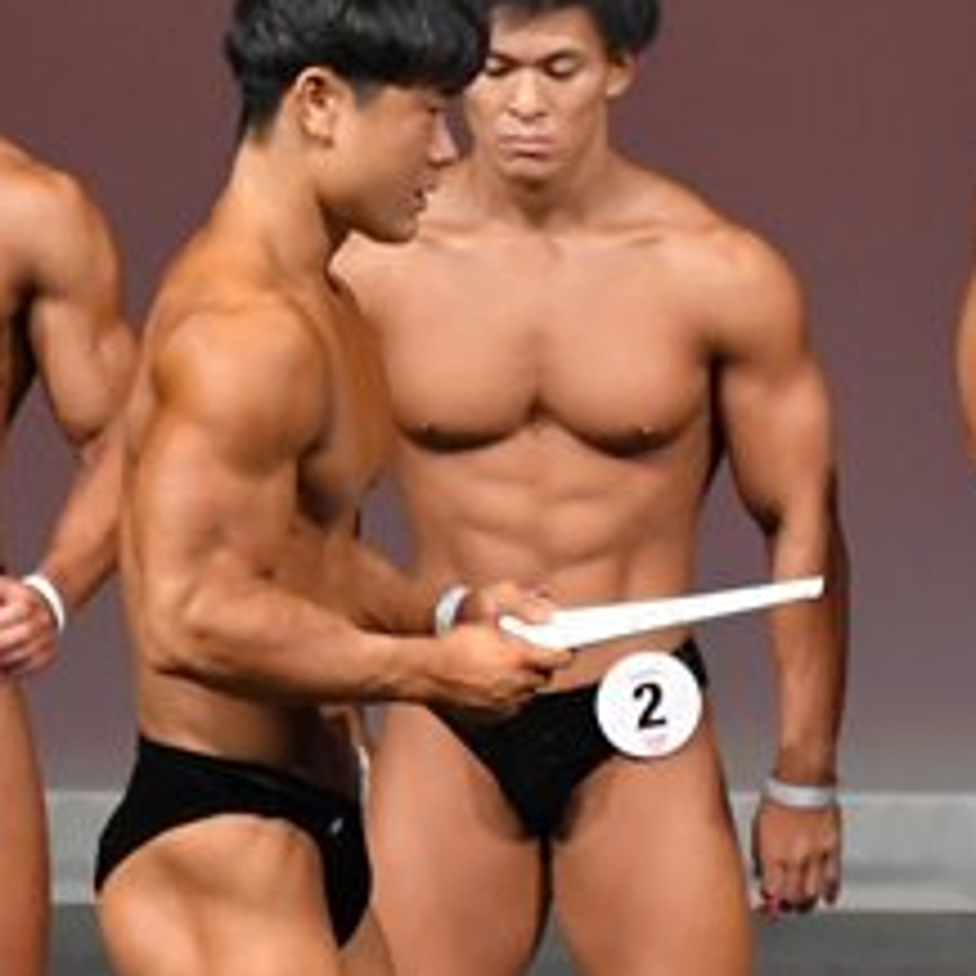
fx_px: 29028
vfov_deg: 1.9
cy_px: 936
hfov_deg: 1.9
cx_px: 1163
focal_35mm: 910
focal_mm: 200
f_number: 5.6
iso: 4000
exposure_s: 1/400
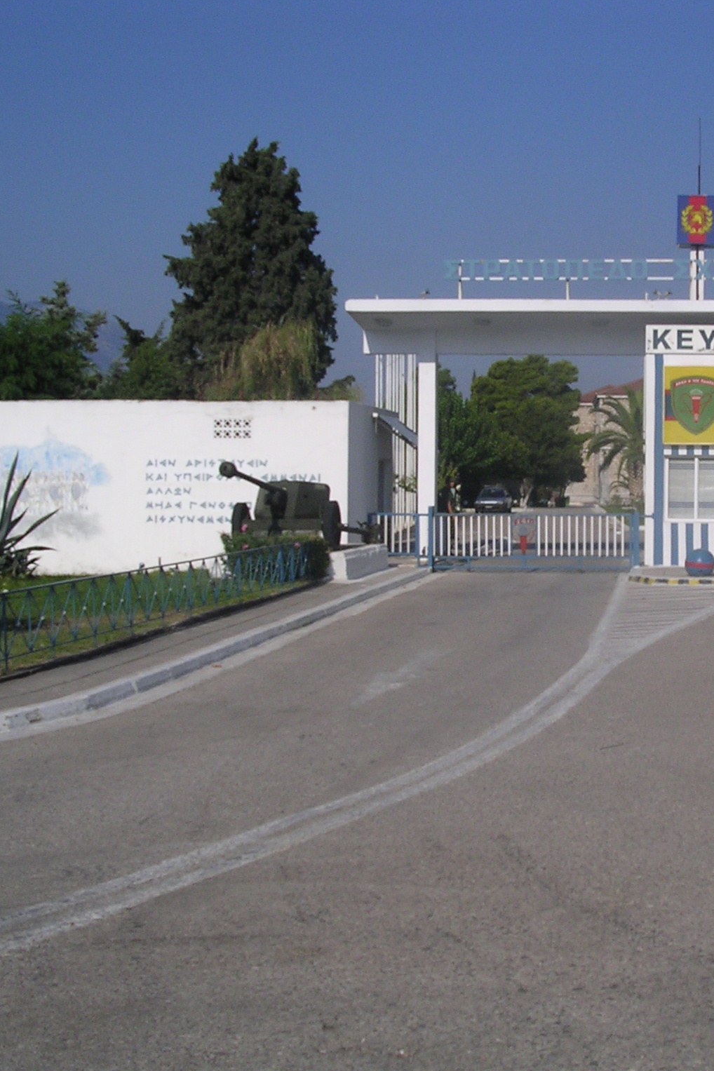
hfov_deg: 24.9
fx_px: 1577
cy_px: 537
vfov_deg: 37.5
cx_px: 606
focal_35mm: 53
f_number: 5.6
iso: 100
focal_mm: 5.8
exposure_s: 1/691
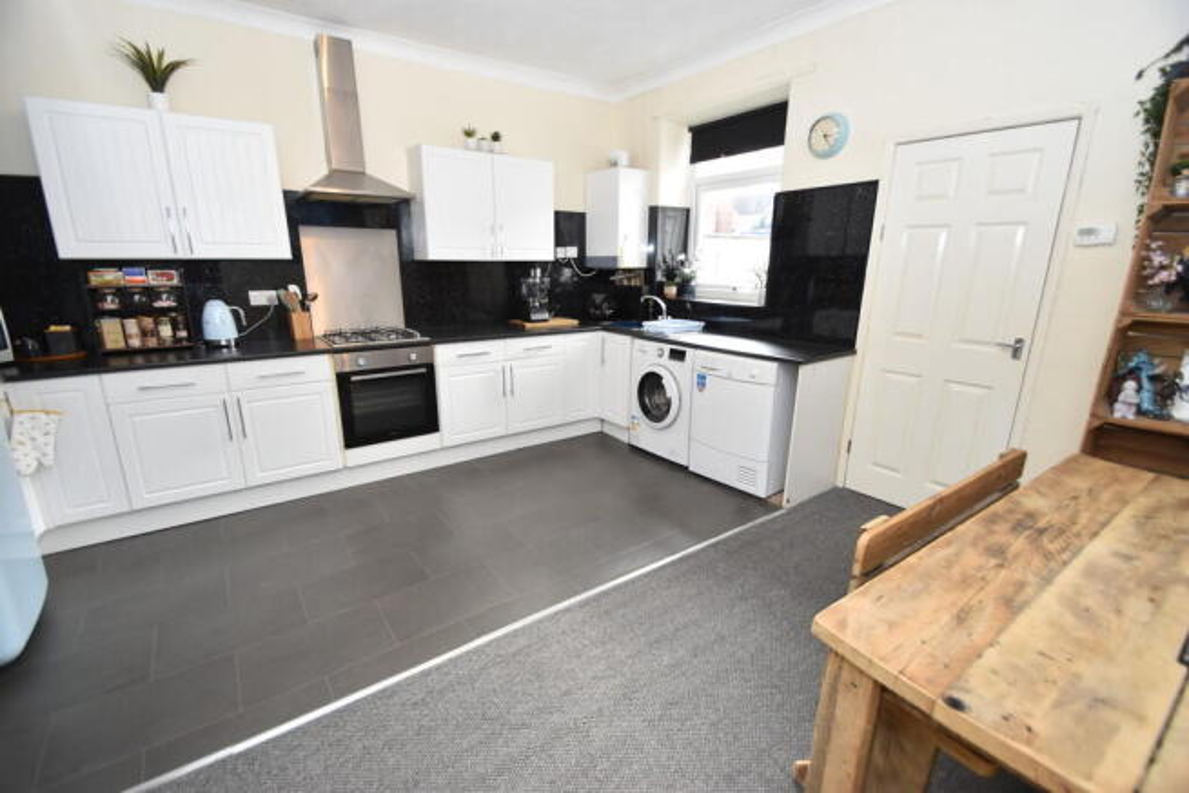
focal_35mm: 15
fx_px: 495
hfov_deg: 100.4
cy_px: 396
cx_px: 594
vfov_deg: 77.4
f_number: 4.5
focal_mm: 10
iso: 800
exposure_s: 1/80
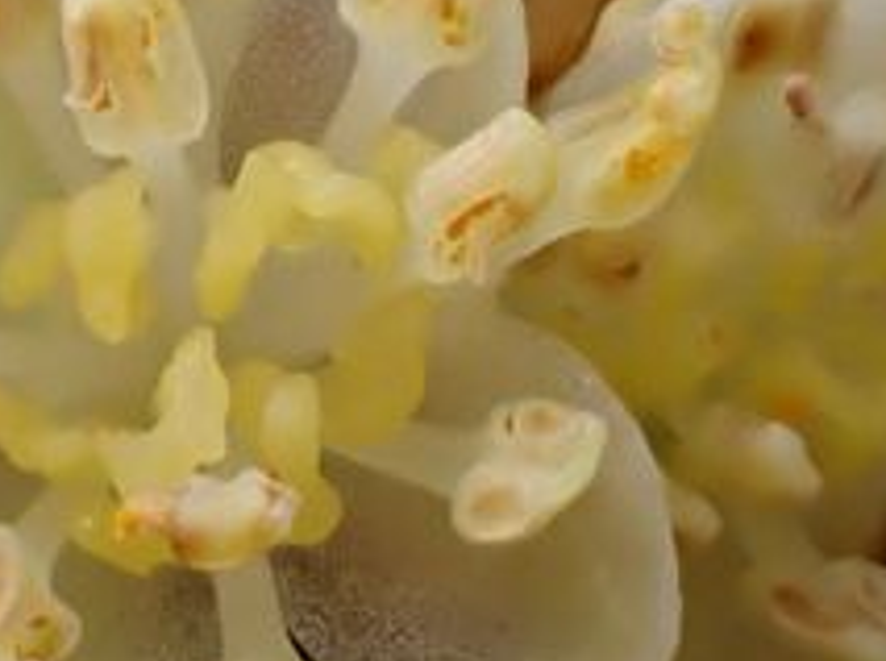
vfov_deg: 8.9
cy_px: 293
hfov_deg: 11.8
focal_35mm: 167
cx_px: 200
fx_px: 4267
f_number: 5.6
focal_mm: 12.73
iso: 320
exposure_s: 1/250
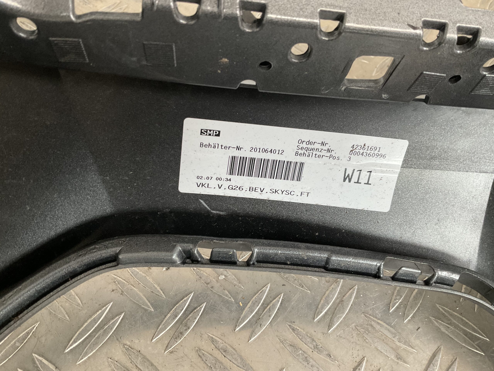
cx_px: 247
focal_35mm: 29
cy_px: 186
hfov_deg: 61.7
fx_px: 414
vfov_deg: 48.2
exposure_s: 1/60
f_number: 1.8
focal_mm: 3
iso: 200
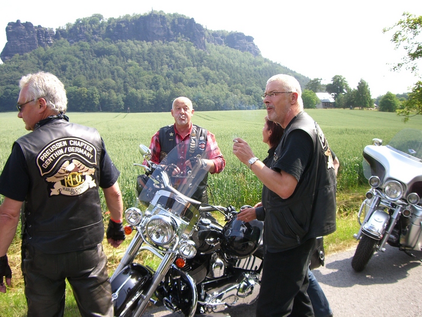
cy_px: 158
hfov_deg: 49.0
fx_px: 463
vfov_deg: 37.7
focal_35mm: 38
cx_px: 211
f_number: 4.3
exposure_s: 1/200
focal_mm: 6.2
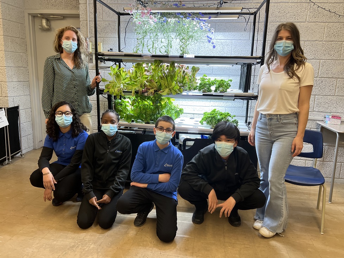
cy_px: 129
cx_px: 172
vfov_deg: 53.1
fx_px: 258
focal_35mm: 26
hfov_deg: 67.3
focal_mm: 5.7
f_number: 1.5
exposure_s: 1/120
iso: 100
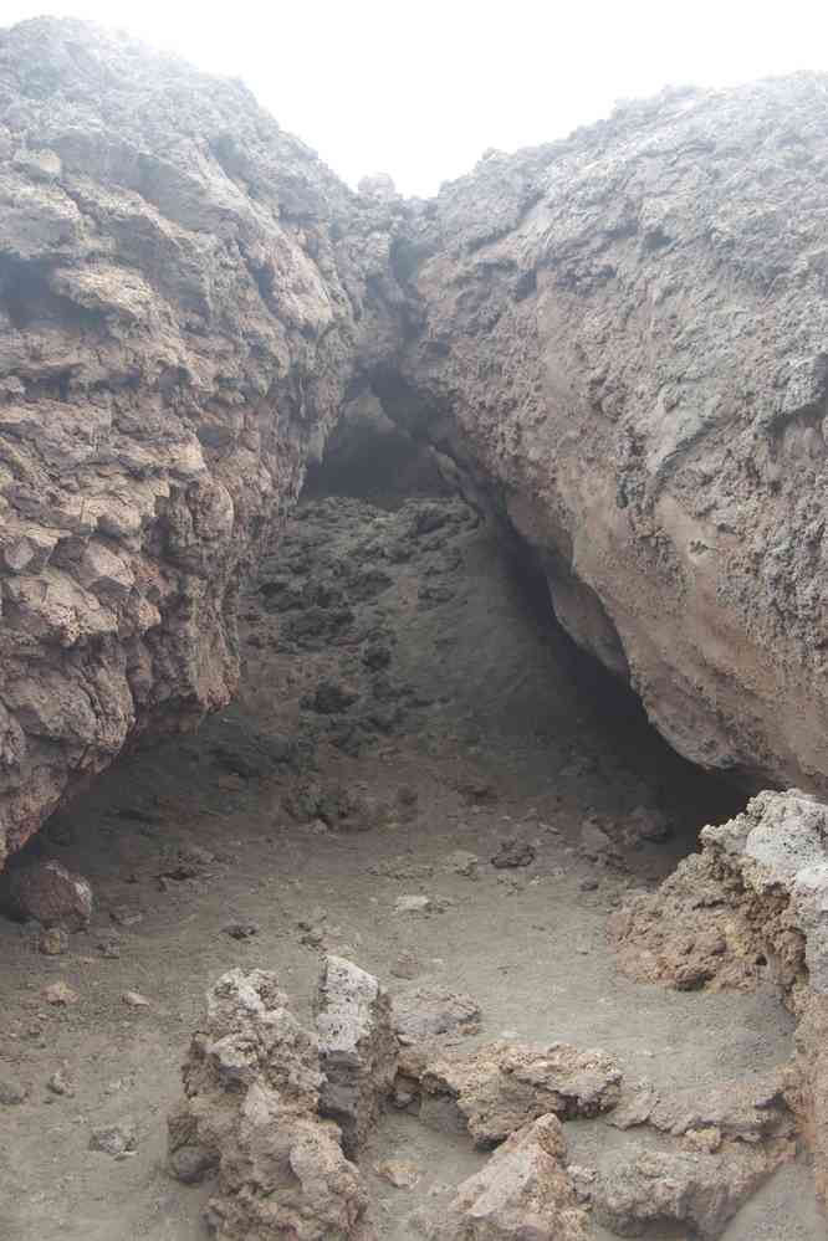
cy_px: 620
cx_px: 414
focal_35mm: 52
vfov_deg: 37.9
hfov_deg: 25.8
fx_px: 1811
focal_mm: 35
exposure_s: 1/60
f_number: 6.3
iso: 800
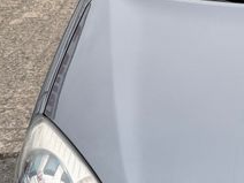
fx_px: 818
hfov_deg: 15.6
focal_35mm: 116
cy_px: 91
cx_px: 373
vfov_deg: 12.8
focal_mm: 6.76
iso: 80
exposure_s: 1/593
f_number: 1.78
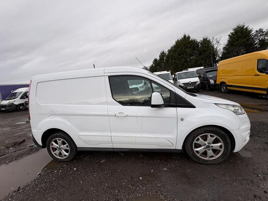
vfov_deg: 85.7
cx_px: 134
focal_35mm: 14
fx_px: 108
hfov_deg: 102.1
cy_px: 100
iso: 40
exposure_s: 1/245
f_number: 2.2
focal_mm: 2.22
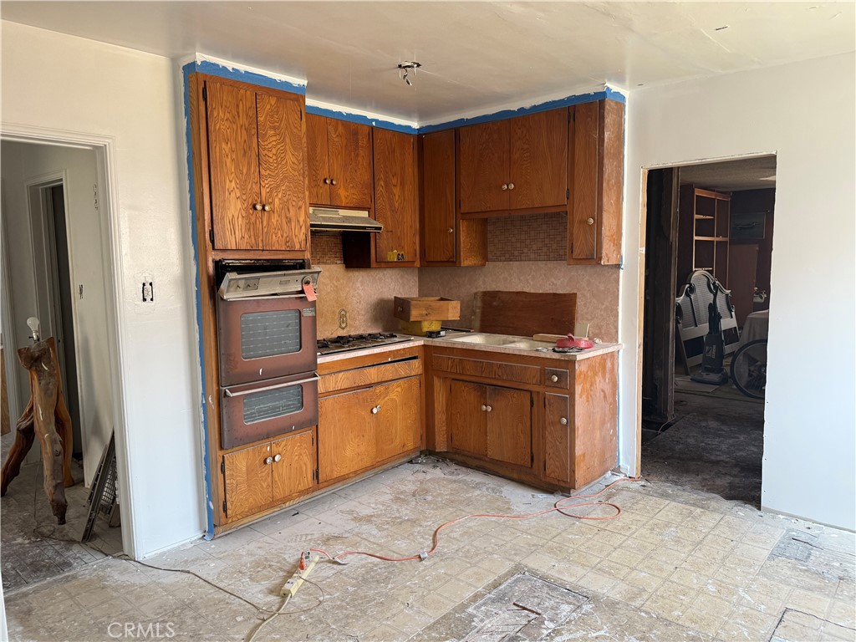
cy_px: 321
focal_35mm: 24
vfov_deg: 56.8
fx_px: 593
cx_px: 428
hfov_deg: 71.6
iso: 200
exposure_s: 1/78
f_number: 1.78
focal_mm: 6.76
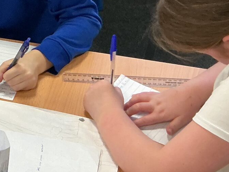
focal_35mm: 110
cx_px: -151
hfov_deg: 15.8
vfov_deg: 13.5
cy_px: 80
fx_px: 728
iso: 80
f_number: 1.8
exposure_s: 1/60
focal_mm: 3
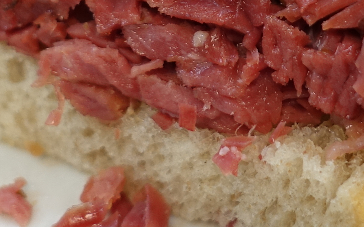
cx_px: 234
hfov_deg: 17.9
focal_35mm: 116
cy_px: -143
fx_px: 1151
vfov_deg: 10.8
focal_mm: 8.8
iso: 125
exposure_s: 1/30
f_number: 2.5
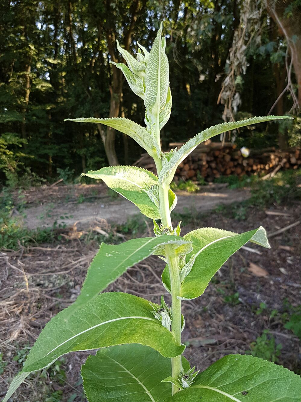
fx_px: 301
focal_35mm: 26
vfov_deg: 67.3
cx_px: 150
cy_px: 201
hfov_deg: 53.1
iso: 40
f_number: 1.7
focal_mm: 4.2
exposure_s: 1/127
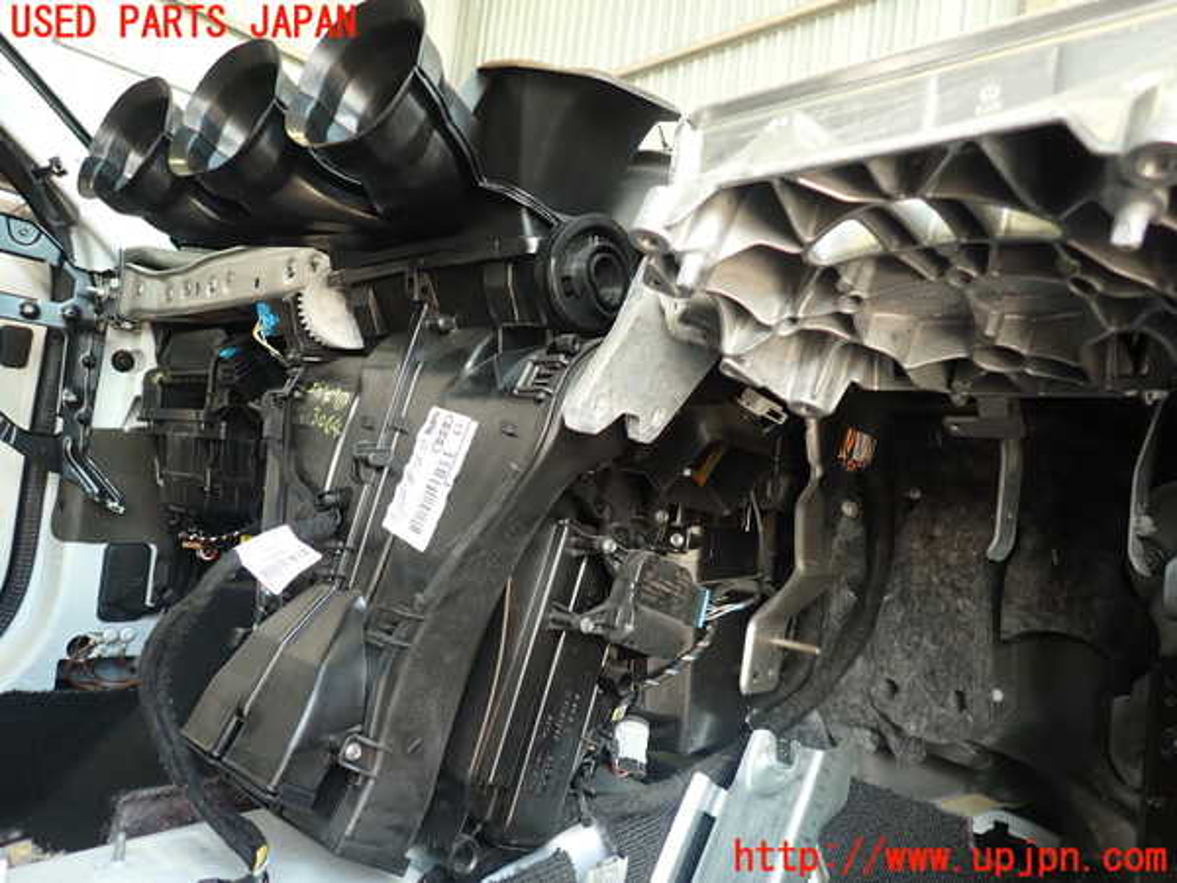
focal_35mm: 25
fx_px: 850
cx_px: 588
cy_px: 442
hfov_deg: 69.4
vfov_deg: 54.9
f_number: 2
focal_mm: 4.5
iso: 160
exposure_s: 1/60
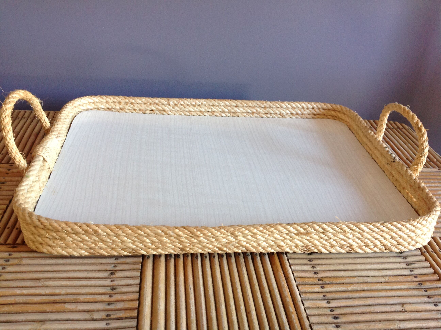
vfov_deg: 40.6
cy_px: 165
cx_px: 220
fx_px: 445
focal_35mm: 35
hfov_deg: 52.7
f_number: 2.4
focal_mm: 4.28
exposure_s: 1/15
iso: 125
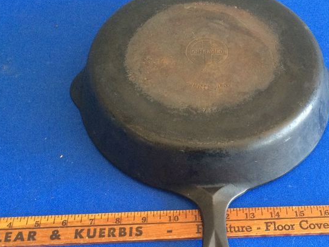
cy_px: 132
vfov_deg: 30.3
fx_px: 456
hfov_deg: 39.1
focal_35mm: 48
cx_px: 226
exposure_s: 1/30
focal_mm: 4.15
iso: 250
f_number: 2.2
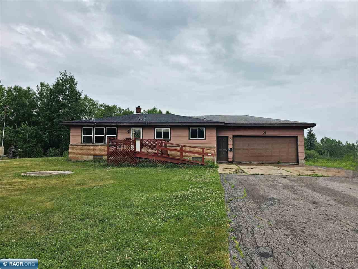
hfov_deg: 73.9
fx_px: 238
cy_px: 134
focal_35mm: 23
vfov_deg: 58.9
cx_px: 179
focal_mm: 6.3
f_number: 1.7
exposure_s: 1/339
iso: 10
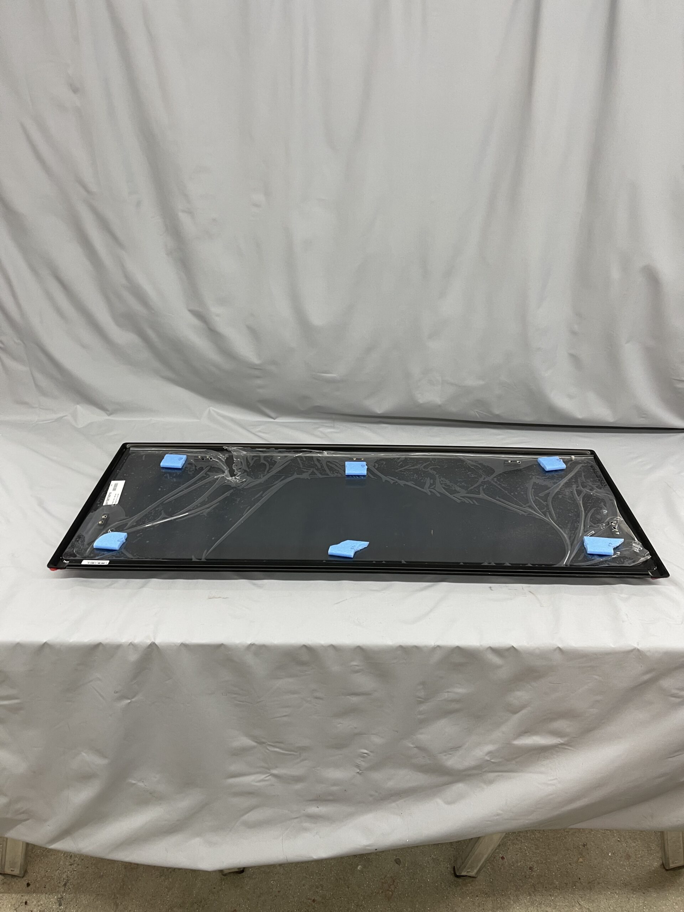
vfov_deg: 67.3
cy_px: 456
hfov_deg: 53.1
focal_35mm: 26
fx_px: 685
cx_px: 342
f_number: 1.6
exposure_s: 1/50
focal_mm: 5.1
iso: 64
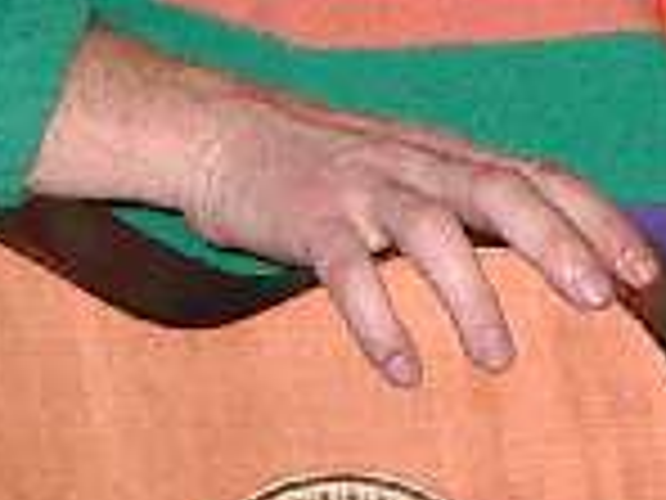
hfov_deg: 9.5
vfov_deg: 7.2
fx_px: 3963
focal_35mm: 206
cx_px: 688
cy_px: 50
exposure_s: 1/60
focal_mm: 5.8
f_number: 2.6
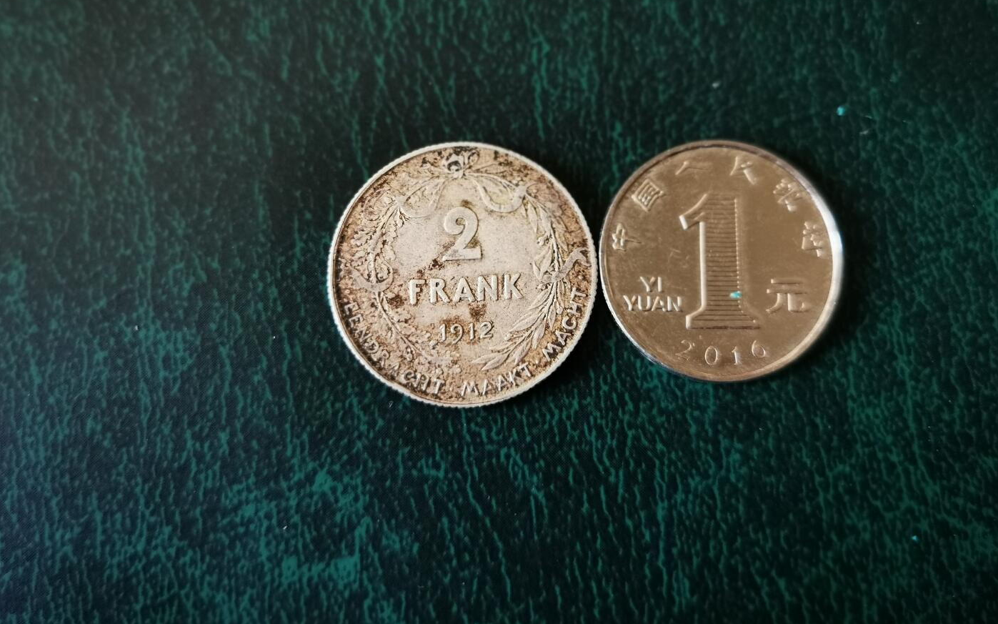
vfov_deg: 37.1
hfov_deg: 56.7
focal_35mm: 34
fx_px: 925
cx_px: 499
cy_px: 252
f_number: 4
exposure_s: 1/50
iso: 160
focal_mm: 5.56
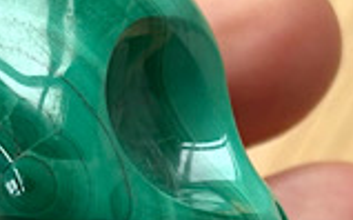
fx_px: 711
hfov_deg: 26.4
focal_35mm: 74
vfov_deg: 17.0
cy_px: 240
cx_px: 0
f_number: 1.5
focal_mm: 5.7
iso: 50
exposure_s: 1/298
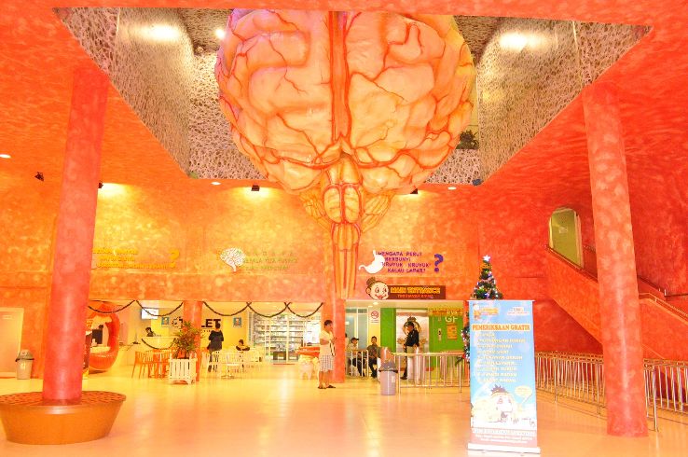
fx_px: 515
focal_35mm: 27
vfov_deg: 47.8
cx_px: 344
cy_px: 228
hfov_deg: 67.5
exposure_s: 1/30
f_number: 6.7
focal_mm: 18
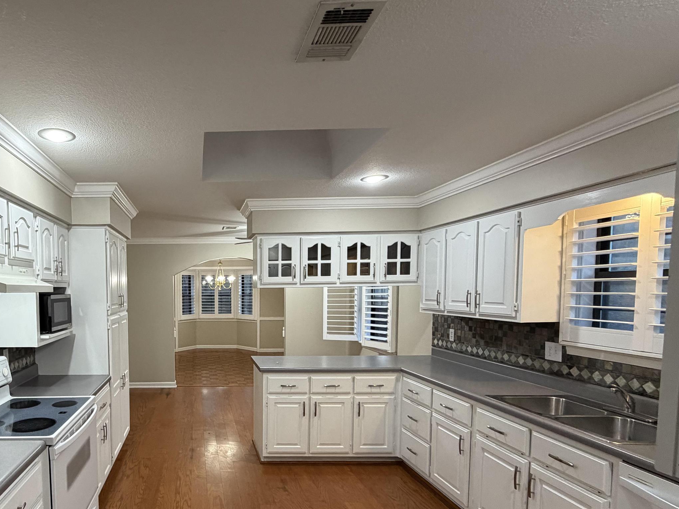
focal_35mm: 21
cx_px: 187
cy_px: 318
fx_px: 412
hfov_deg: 74.5
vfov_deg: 62.6
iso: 250
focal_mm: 2.22
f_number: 2.2
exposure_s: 1/60
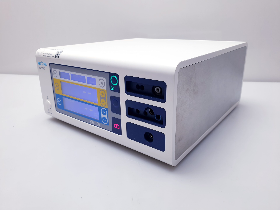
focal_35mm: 26
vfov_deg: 53.1
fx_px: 210
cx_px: 140
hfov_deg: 67.3
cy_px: 105
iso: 50
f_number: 2.4
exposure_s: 1/50
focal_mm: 4.3
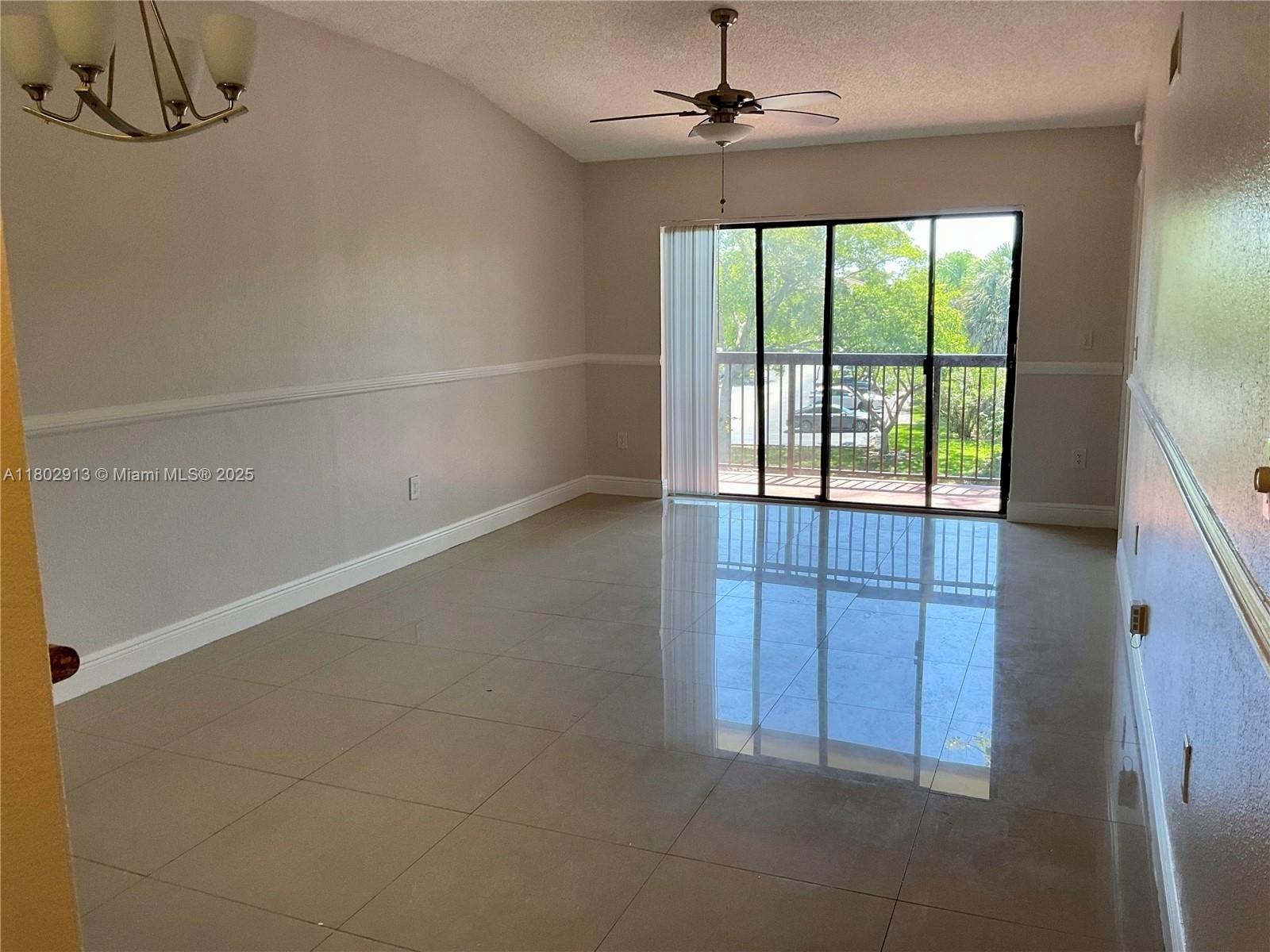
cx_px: 635
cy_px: 476
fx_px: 1064
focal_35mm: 29
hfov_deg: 61.7
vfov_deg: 48.2
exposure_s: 1/120
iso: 50
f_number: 1.8
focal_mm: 3
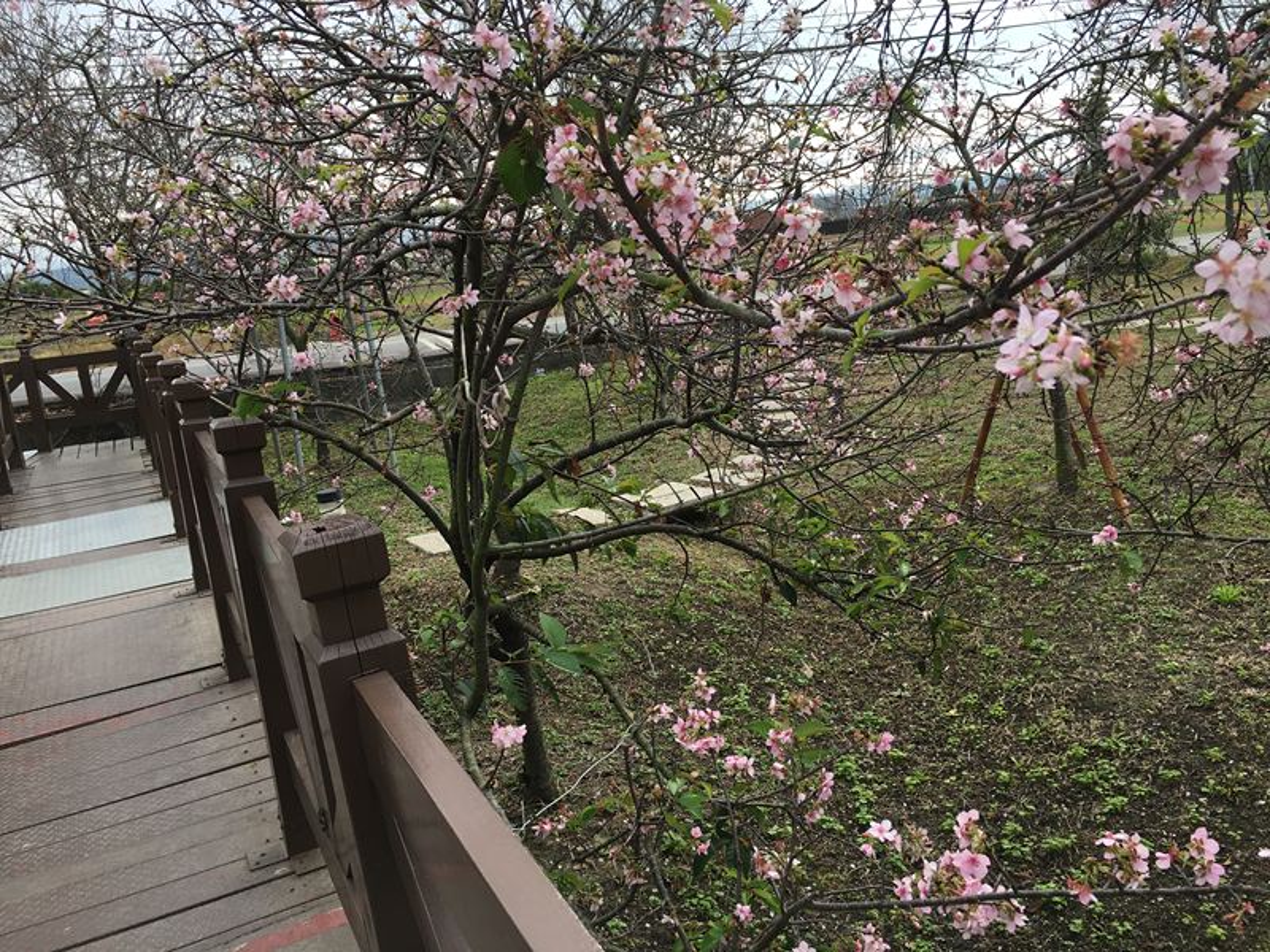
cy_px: 476
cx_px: 635
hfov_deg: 61.7
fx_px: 1064
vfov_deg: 48.2
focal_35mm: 29
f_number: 2.2
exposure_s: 1/398
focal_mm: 4.15
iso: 25
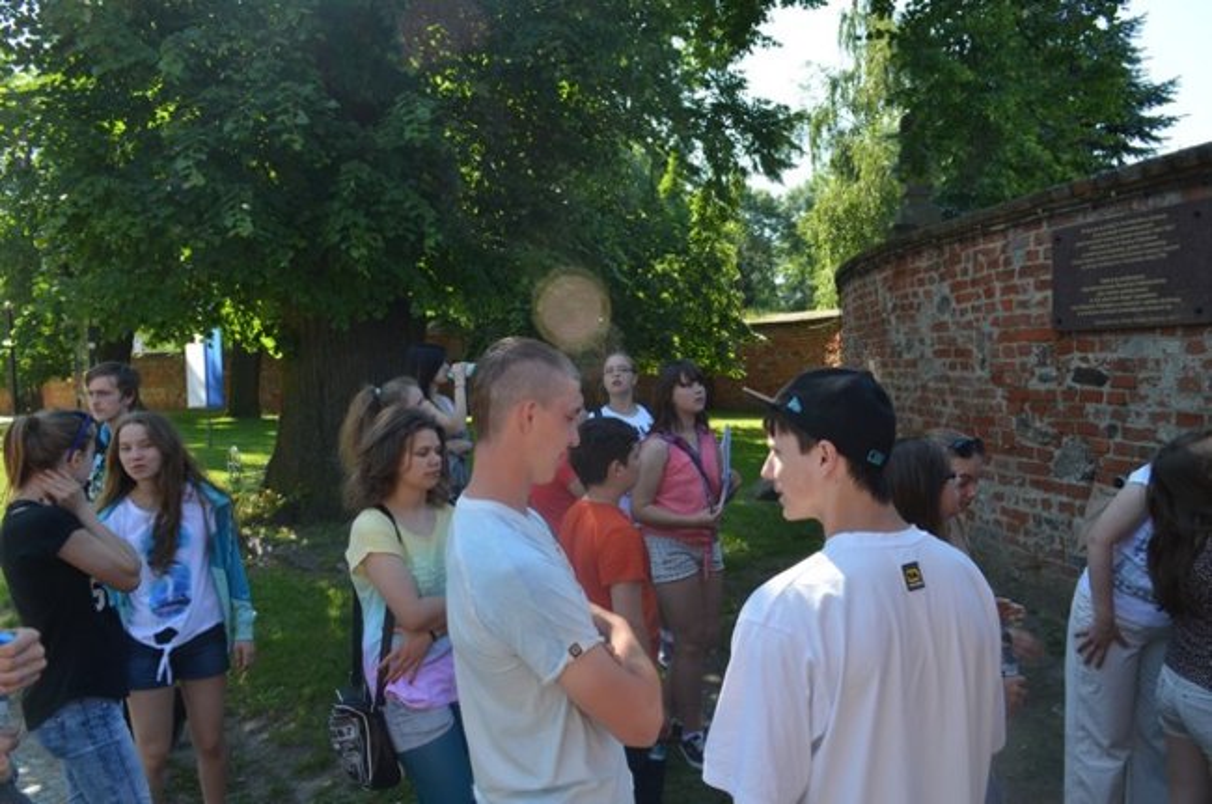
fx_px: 907
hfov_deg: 67.5
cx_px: 606
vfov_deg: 47.8
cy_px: 402
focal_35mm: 27
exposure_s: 1/100
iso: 100
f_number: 6.3
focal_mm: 18
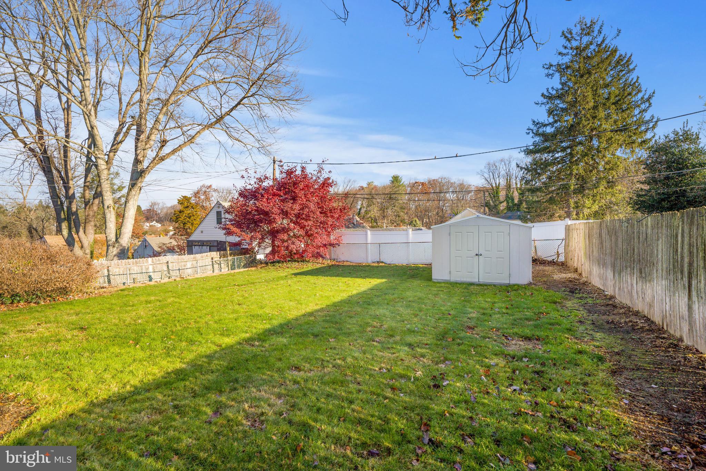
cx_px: 353
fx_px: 314
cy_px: 236
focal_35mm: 16
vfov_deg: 73.8
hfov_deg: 96.7
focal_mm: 16
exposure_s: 1/500
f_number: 5.6
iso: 250
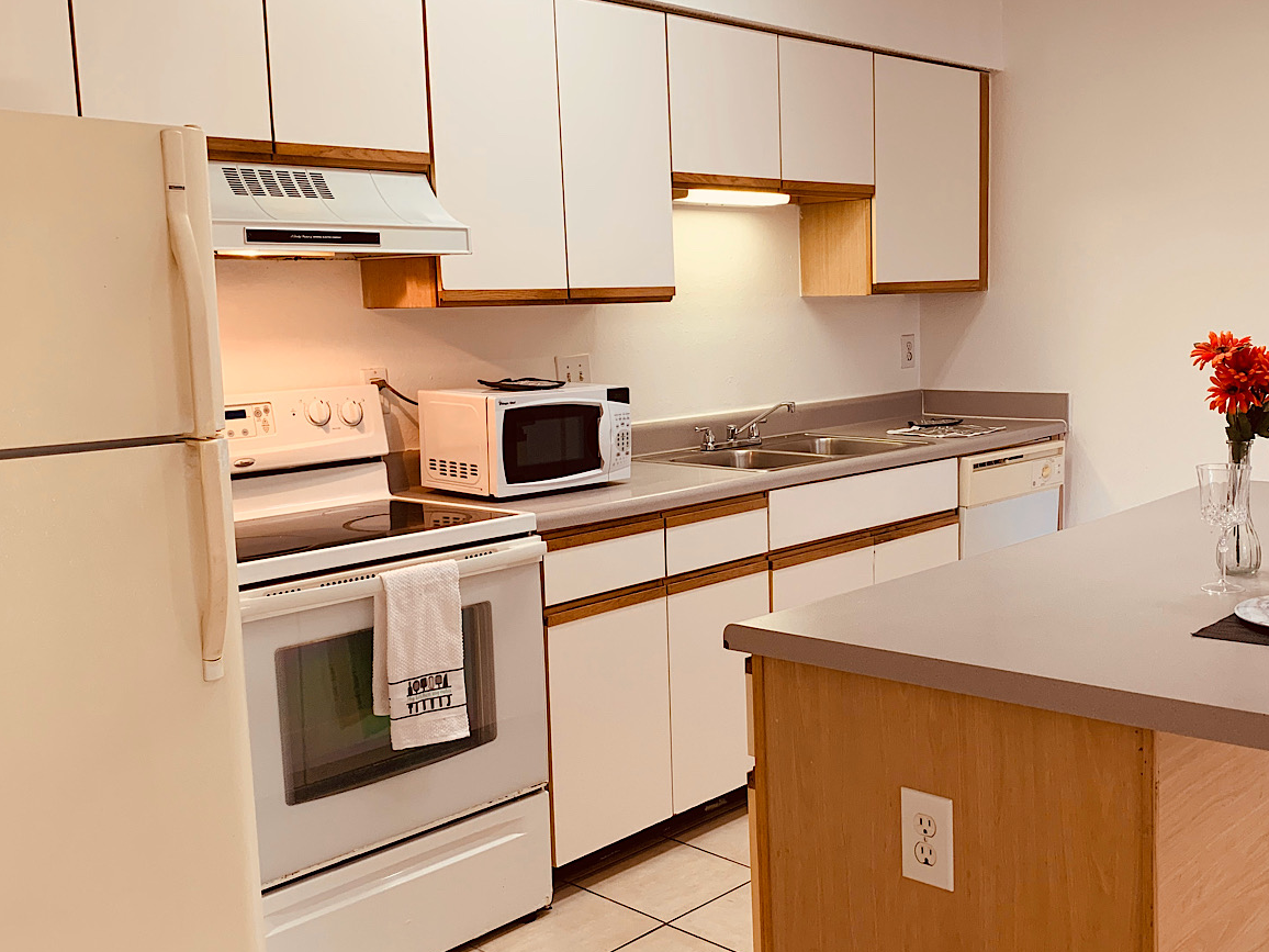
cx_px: 779
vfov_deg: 39.7
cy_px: 482
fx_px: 1320
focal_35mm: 36
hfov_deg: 50.9
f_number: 1.8
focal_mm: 4.25
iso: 64
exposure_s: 1/60
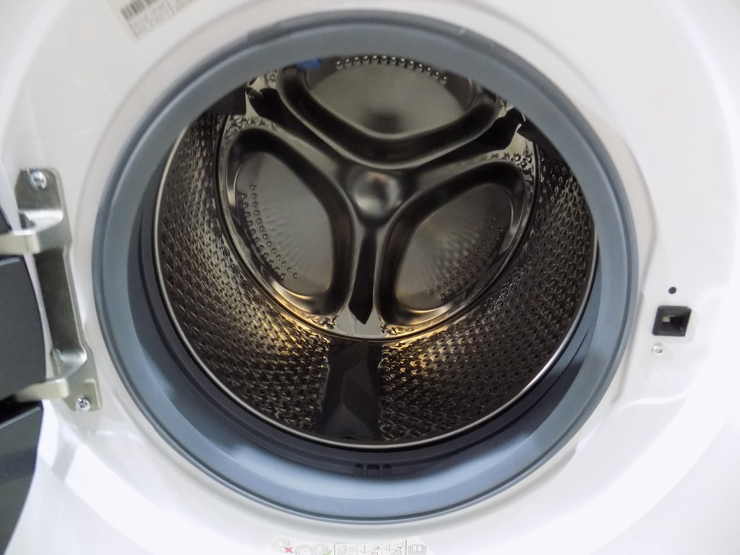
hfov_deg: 73.9
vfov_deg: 58.9
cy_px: 278
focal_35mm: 23
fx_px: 492
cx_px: 370
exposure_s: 1/10
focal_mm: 4
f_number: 3.1
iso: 400
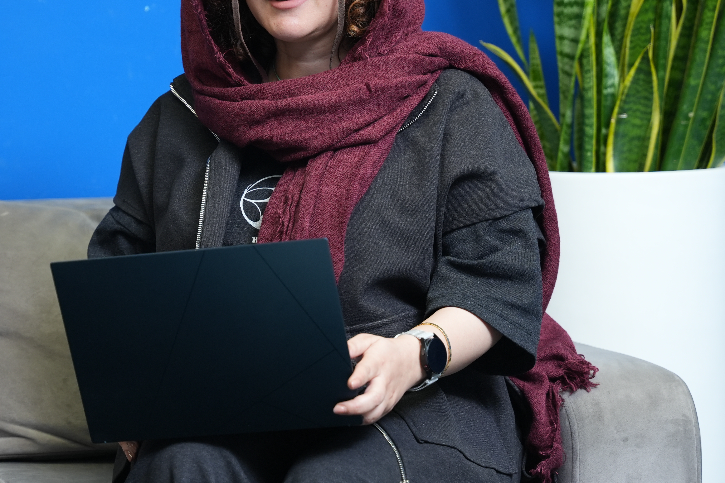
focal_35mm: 130
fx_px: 2618
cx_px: 226
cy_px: 143
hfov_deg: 15.7
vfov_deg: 10.5
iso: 640
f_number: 2.8
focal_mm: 70
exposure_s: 1/100
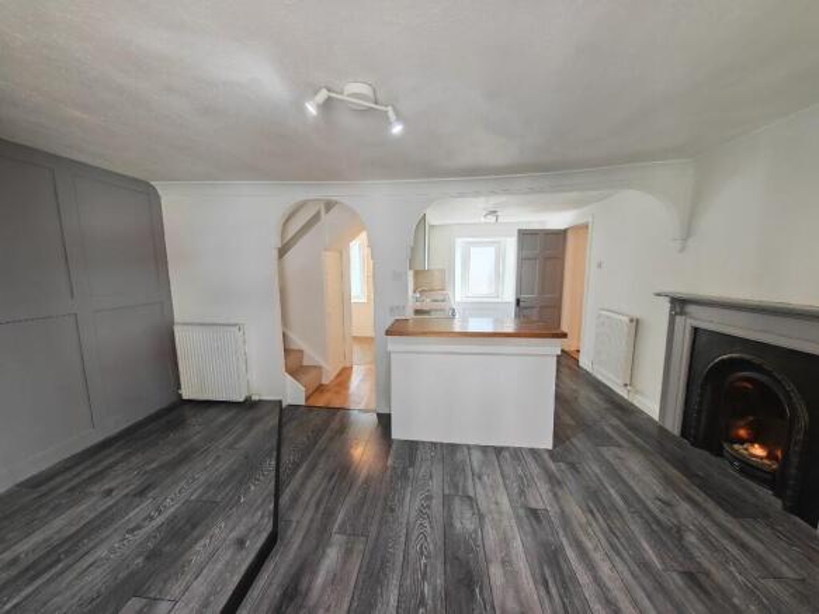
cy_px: 307
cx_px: 410
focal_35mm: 12
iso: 250
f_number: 2
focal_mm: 1.82
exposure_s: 1/33
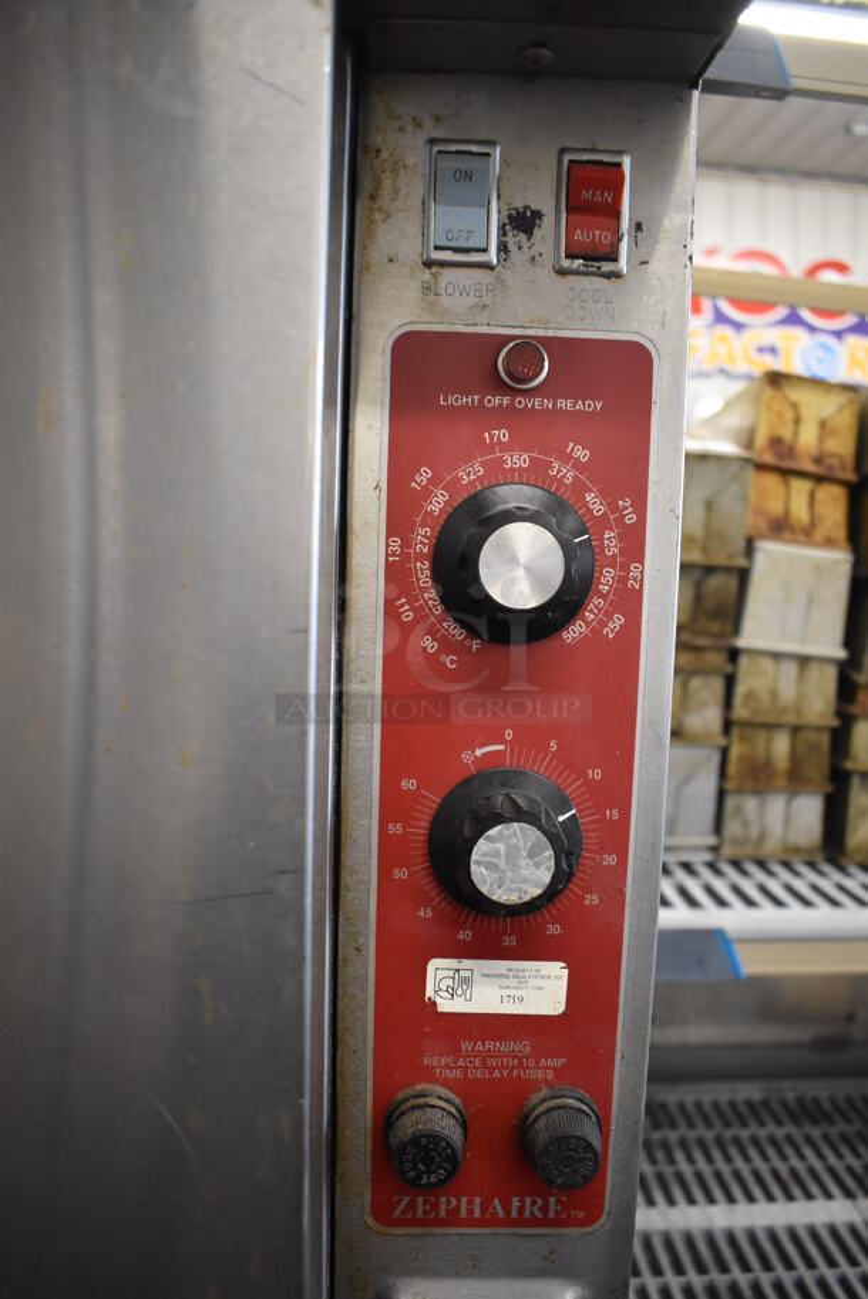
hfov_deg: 48.0
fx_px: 975
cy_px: 650
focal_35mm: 27
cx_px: 434
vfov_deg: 67.3
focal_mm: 18
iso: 2200
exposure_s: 1/125
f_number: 3.5
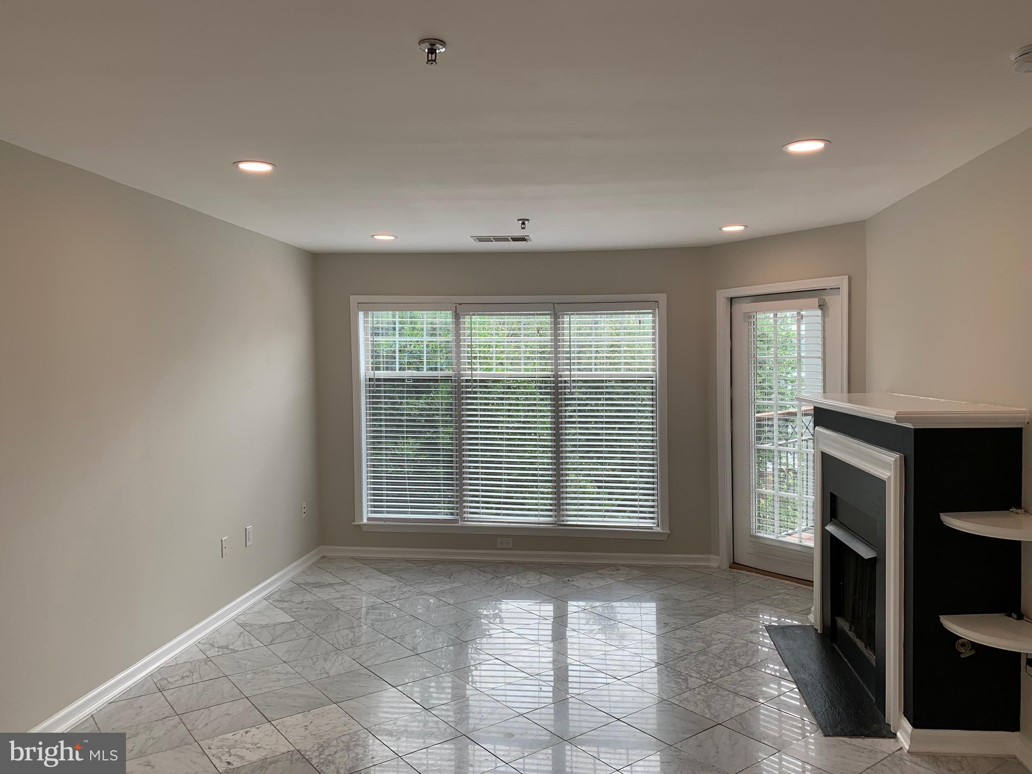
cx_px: 516
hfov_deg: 67.3
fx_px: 775
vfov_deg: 53.1
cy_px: 387
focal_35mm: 26
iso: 25
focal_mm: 4.25
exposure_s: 1/156
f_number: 1.8
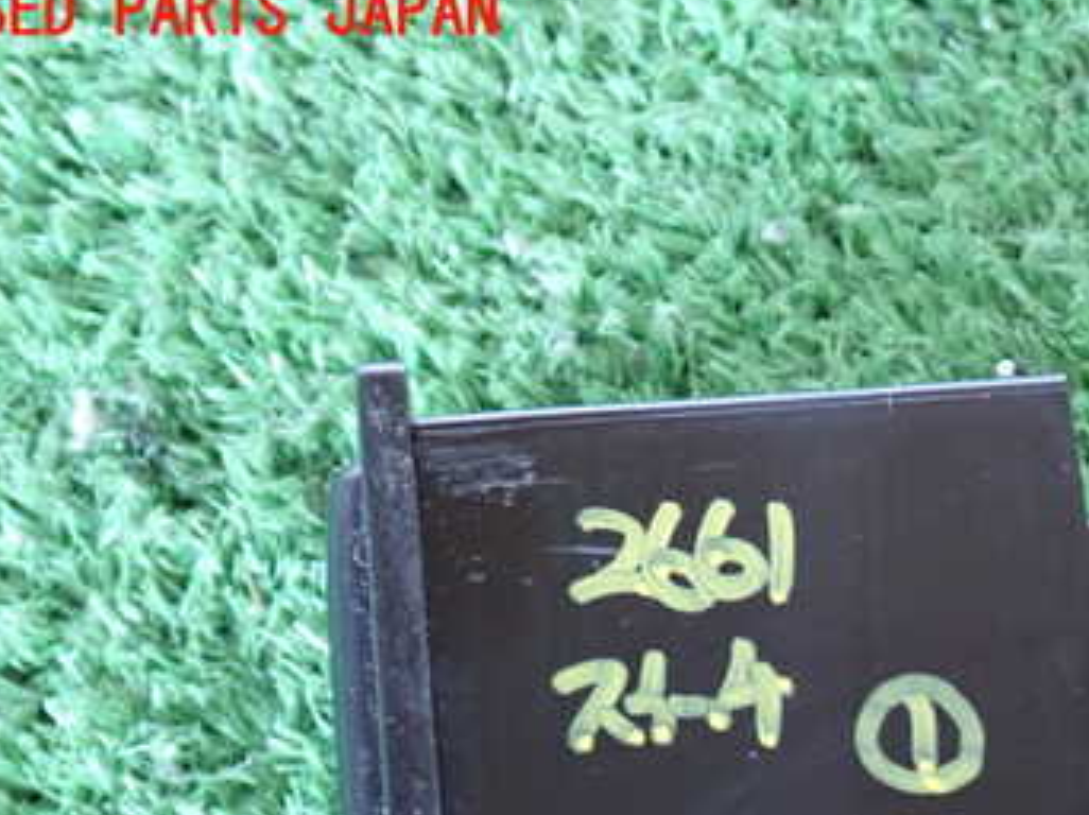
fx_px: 2263
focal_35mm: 72
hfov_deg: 26.5
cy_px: 691
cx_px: 876
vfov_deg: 20.1
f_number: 2.8
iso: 800
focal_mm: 7.31
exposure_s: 1/13
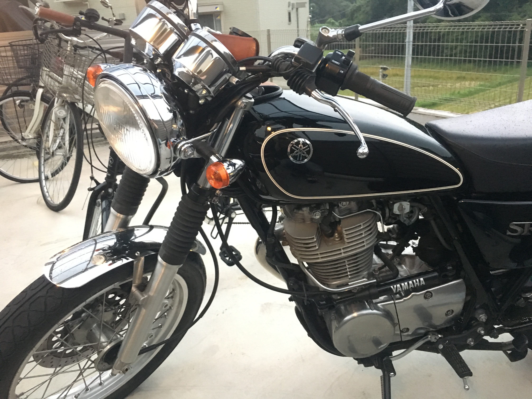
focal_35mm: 29
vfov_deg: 48.2
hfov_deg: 61.7
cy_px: 200
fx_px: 446
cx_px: 266
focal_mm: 4.15
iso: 320
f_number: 2.2
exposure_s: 1/15
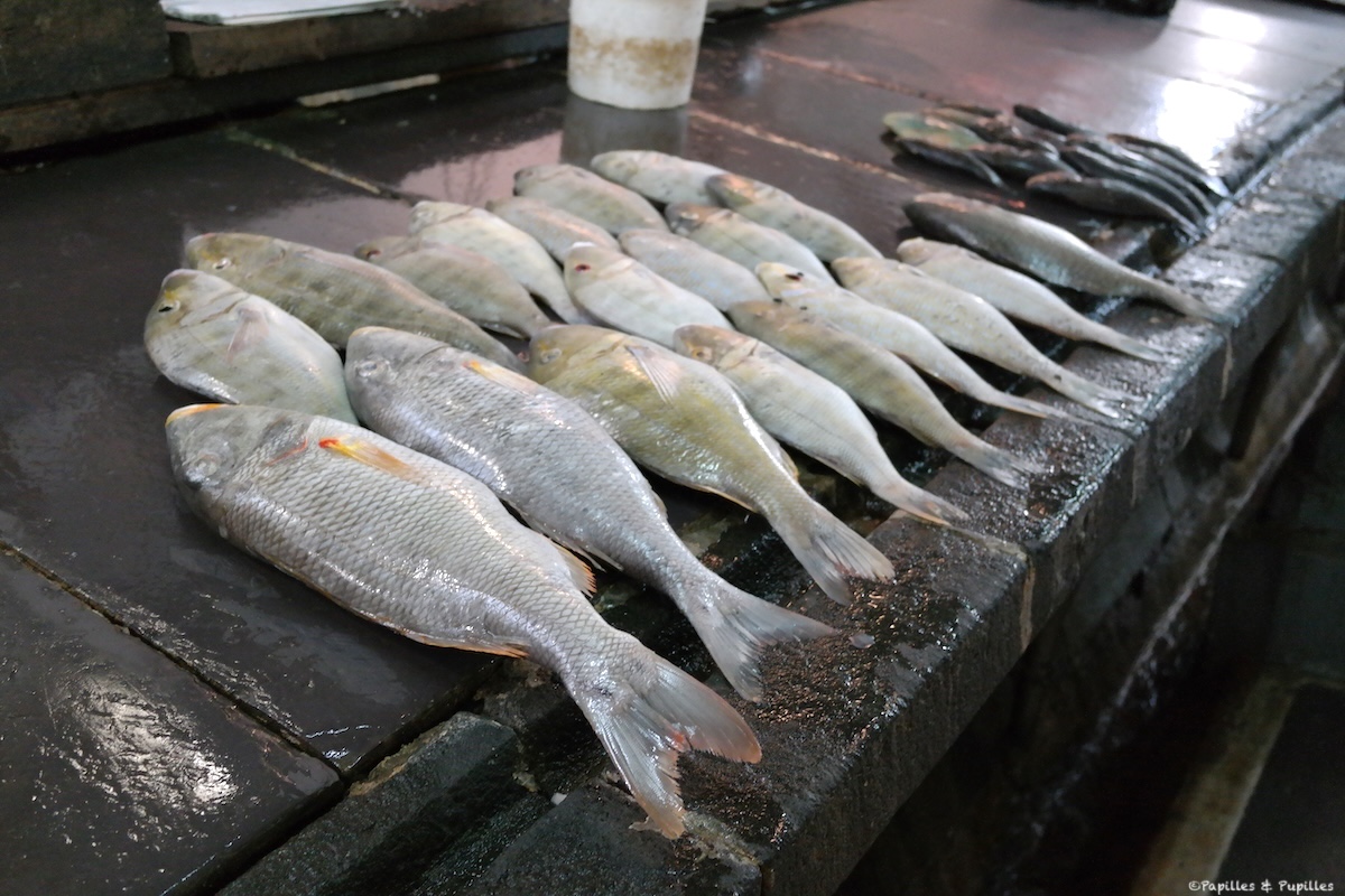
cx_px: 672
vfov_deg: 40.0
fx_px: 1233
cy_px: 448
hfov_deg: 57.2
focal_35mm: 33
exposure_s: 1/40
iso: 1600
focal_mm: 22
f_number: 3.5
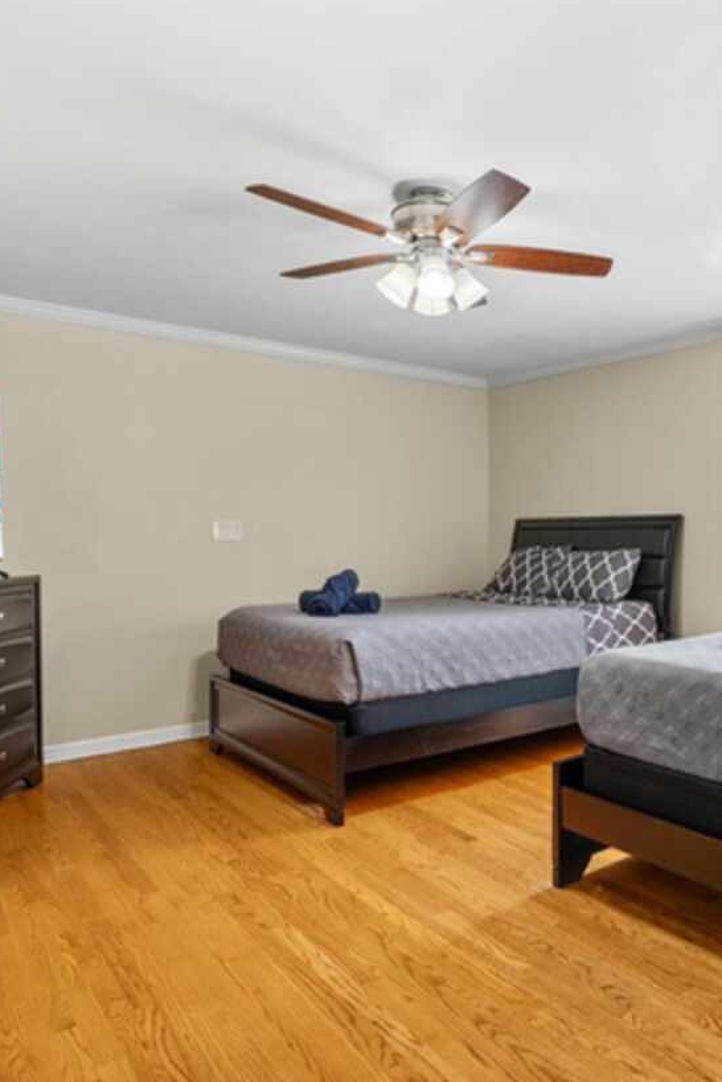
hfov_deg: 47.8
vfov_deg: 71.5
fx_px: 752
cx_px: 600
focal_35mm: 25
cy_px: 536
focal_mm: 16
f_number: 8
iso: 640
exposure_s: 1/4
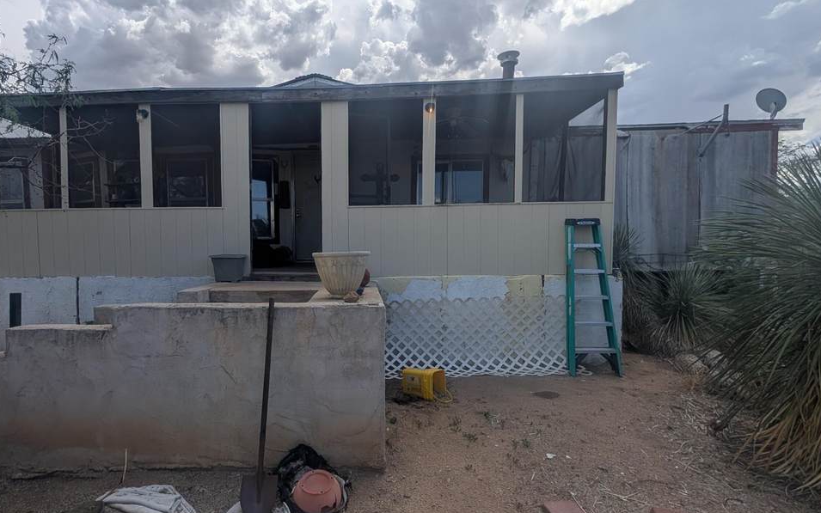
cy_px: 274
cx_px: 336
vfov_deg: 67.9
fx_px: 380
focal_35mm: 17
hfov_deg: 93.3
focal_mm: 2.02
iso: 56
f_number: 1.7
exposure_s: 1/5319
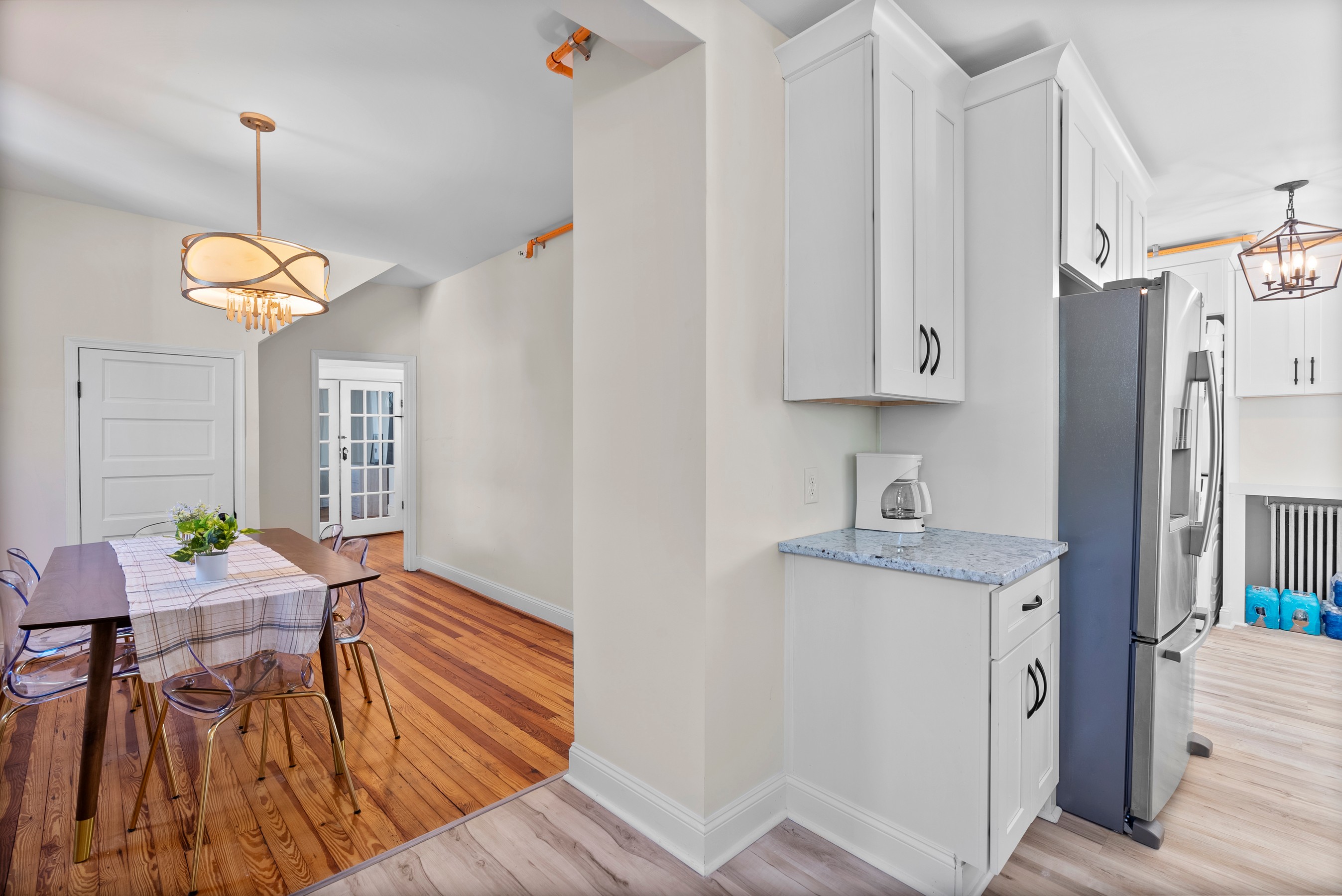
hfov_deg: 96.7
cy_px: 448
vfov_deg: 73.8
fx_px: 597
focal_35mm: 16
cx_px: 671
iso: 100
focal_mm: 16
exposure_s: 1.3
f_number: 8
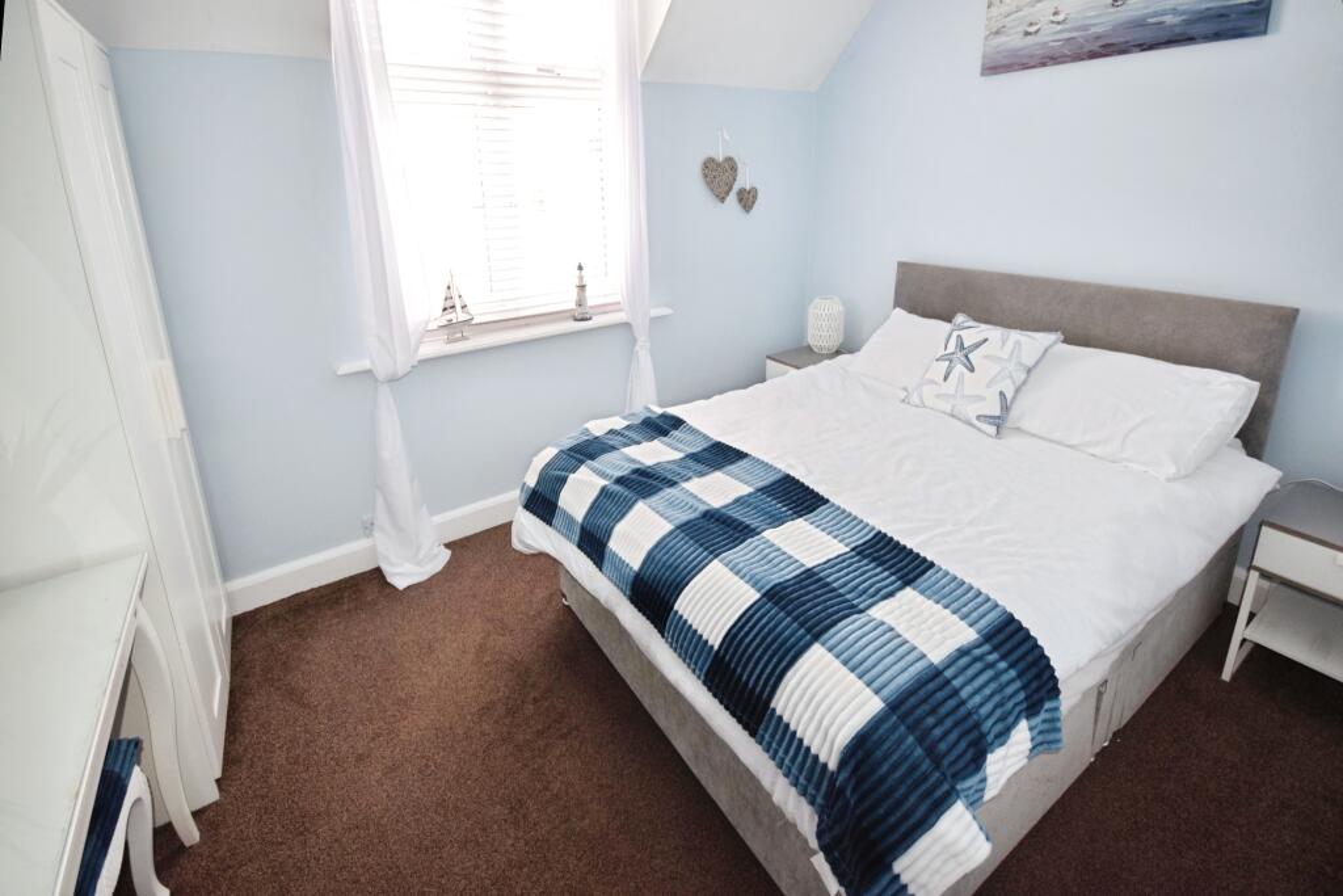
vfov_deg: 77.3
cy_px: 448
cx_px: 672
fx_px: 560
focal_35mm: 15
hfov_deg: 100.4
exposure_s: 1/100
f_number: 5
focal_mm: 10
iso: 800
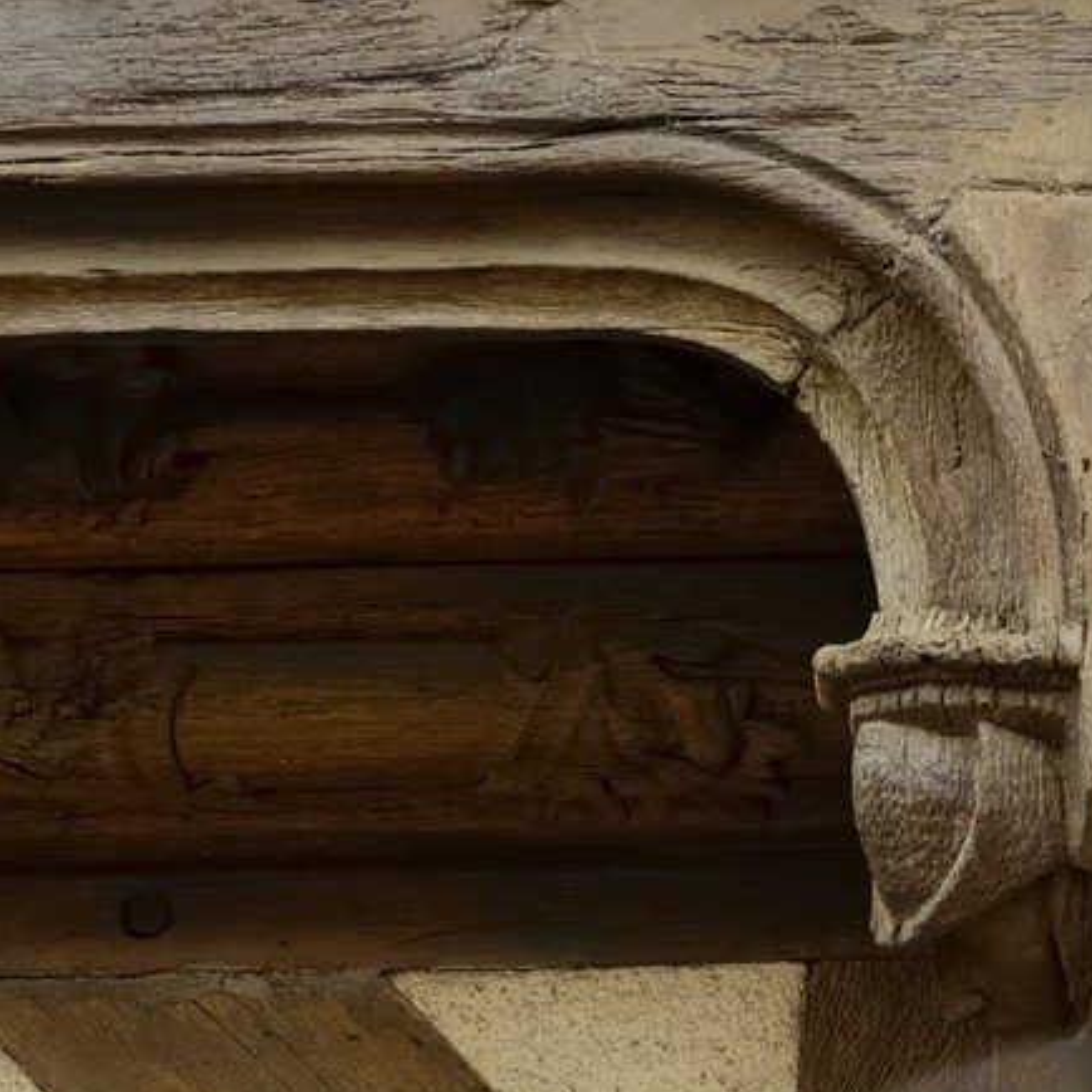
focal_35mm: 657
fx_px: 23449
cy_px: 1807
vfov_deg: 2.7
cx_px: 1210
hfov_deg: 2.7
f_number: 4.8
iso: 100
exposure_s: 1/160
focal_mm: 140
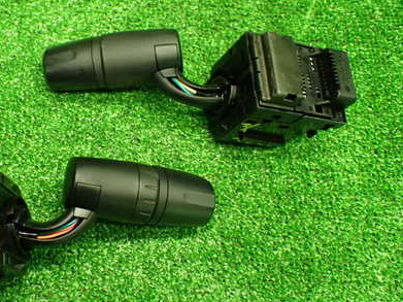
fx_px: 535
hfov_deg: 40.2
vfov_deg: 31.5
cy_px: 148
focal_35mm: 46
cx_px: 104
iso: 800
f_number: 2.3
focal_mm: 5.4
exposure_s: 1/100
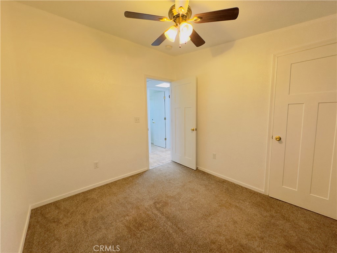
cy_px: 126
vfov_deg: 85.7
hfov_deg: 102.1
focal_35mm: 14
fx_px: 136
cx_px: 168
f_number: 2.2
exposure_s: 1/60
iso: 200
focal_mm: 2.22
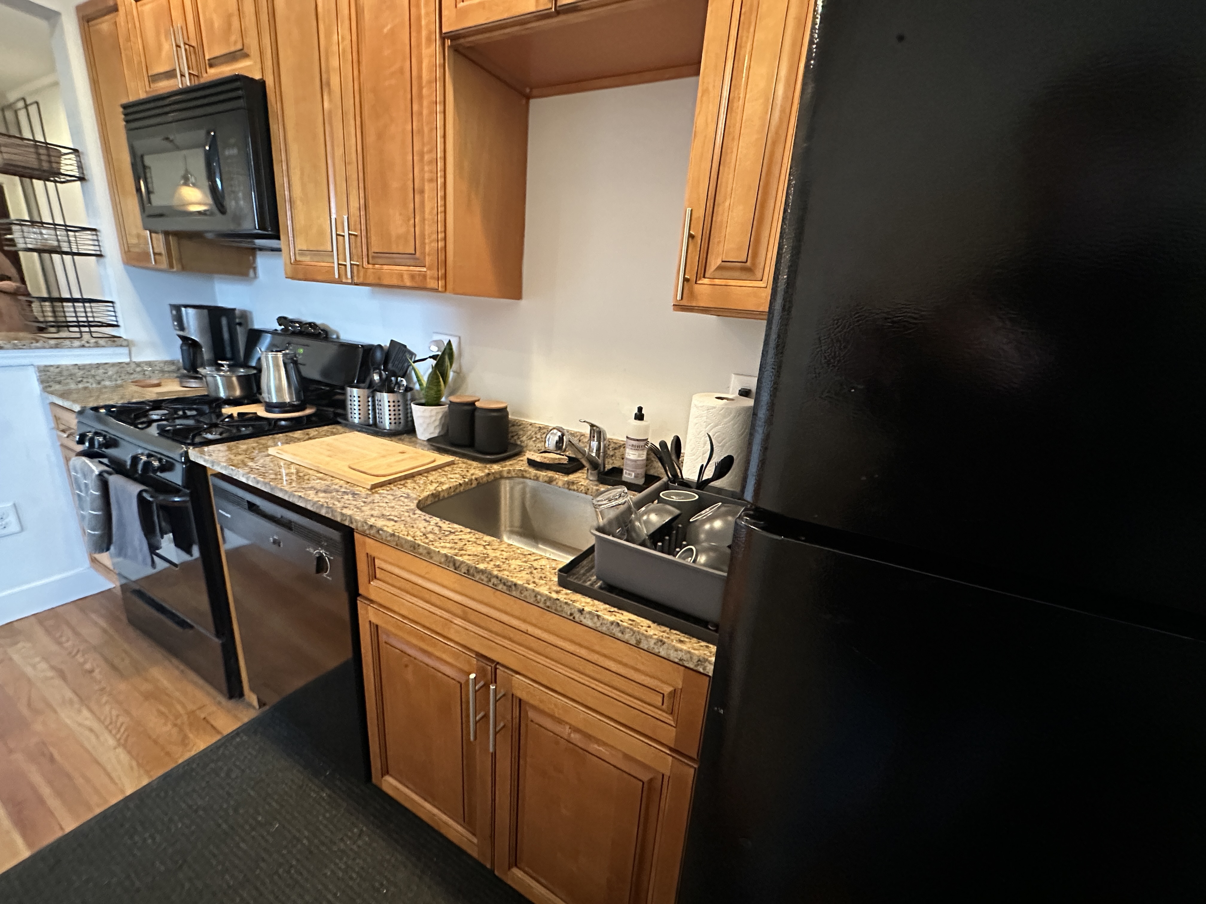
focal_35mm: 14
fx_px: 488
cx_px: 603
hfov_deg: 102.1
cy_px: 452
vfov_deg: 85.7
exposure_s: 1/60
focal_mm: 2.22
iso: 800
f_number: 2.2
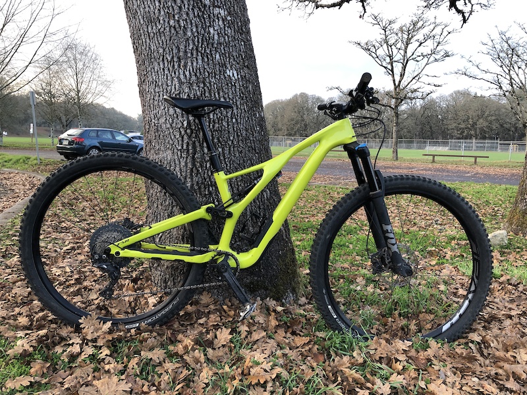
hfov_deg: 63.4
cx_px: 264
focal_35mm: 28
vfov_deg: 49.7
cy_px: 198
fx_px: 426
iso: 25
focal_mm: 3.99
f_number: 1.8
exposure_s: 1/40
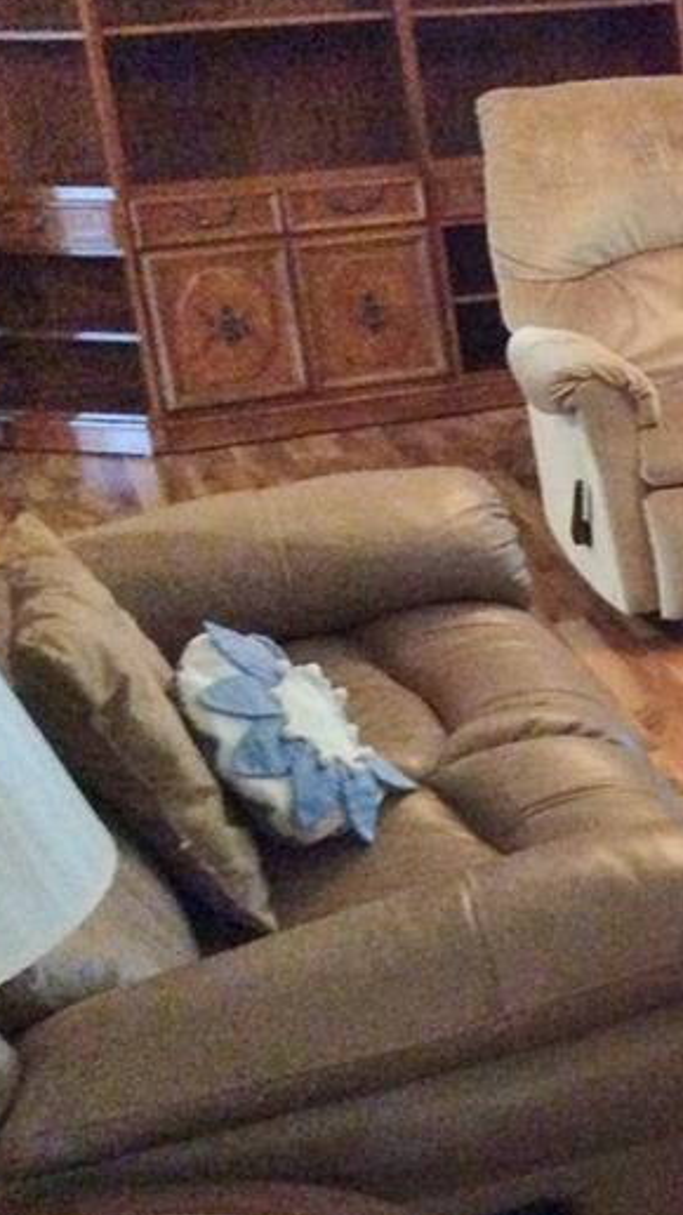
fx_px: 2223
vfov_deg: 30.6
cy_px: 605
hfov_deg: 15.5
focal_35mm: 69
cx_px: 1138
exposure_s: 1/15
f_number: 2.4
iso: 400
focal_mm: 3.3
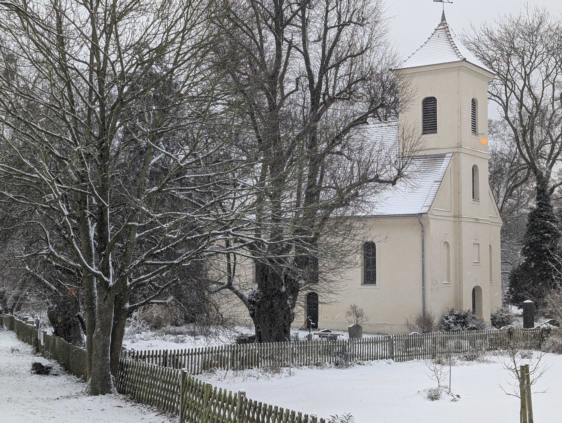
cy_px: 212
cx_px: 281
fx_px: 797
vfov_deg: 29.7
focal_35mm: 49
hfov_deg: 38.9
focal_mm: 6.9
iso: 34
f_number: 1.68
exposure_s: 1/172
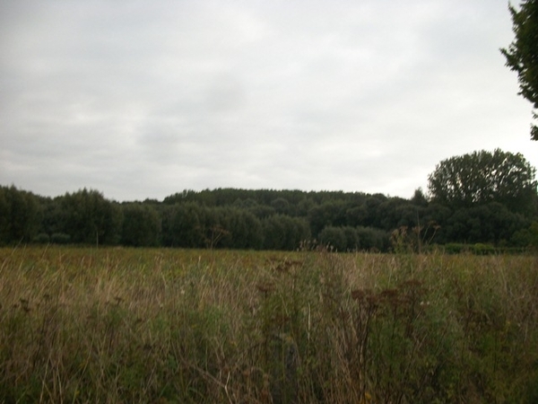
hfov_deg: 56.8
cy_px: 202
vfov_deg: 44.2
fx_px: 497
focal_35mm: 32
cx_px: 269
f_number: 8.8
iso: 80
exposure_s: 1/60
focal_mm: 5.7
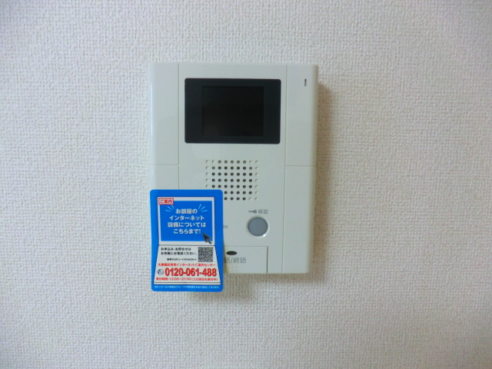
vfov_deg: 56.8
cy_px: 184
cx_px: 246
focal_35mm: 24
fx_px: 341
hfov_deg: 71.6
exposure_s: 1/60
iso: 250
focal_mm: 4.3
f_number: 3.2
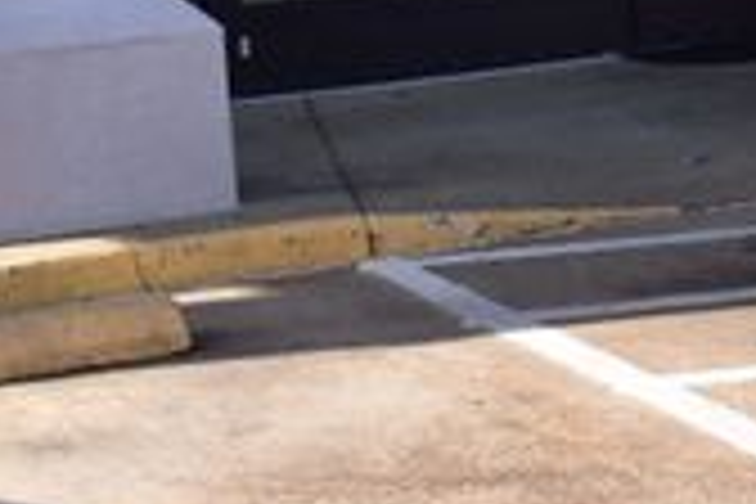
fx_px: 3001
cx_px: 1215
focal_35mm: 143
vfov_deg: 9.4
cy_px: -216
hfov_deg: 13.3
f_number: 10
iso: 400
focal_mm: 25
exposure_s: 1/320
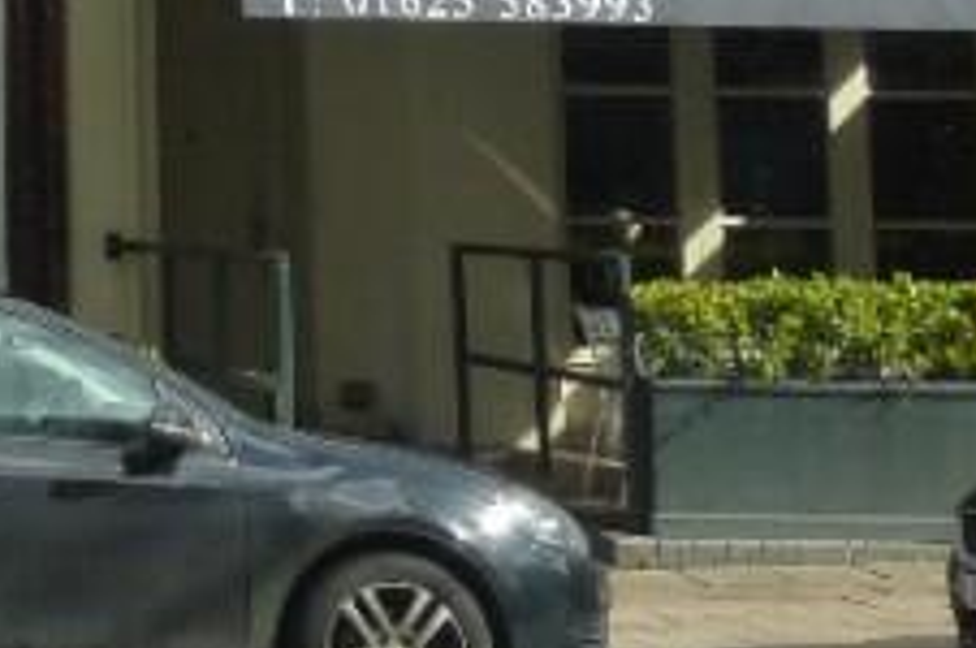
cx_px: -574
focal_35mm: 118
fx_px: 3195
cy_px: -359
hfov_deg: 15.7
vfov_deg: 11.1
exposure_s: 1/640
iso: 160
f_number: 4
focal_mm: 4.3
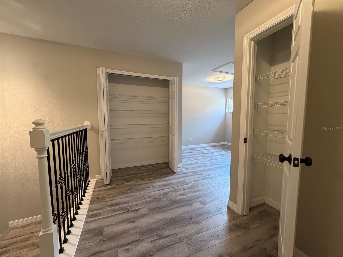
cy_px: 128
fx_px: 139
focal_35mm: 14
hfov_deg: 102.1
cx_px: 172
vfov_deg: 85.7
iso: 160
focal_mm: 2.22
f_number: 2.2
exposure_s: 1/60
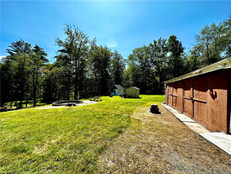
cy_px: 87
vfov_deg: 85.7
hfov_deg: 102.1
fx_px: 93
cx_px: 116
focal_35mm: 14
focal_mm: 2.22
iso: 40
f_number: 2.2
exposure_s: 1/997
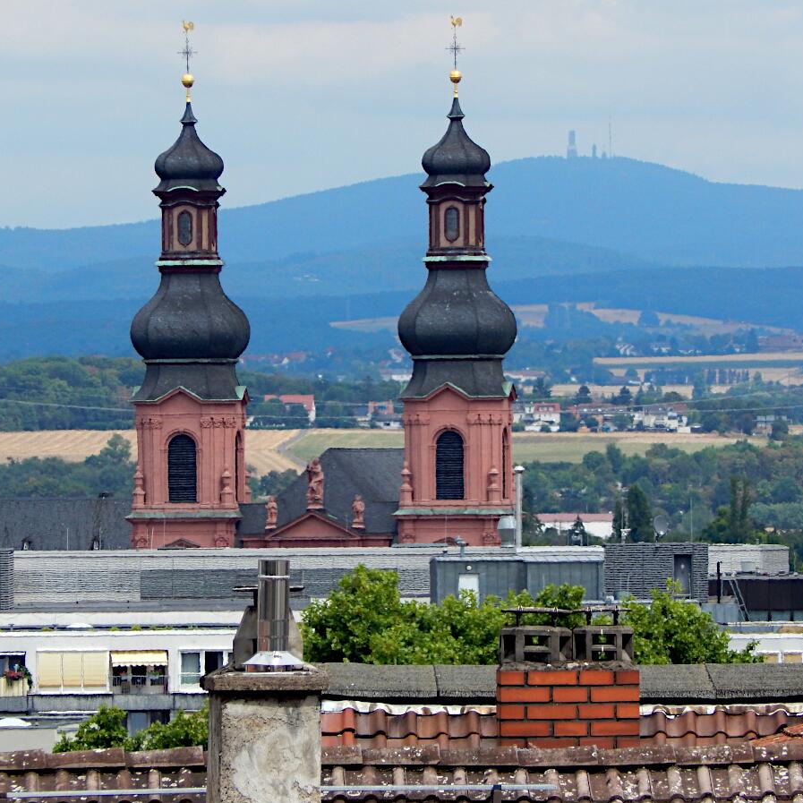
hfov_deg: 3.8
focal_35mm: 459
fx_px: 12046
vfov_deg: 3.8
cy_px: 402
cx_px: 337
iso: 125
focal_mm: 69
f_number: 5.7
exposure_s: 1/640
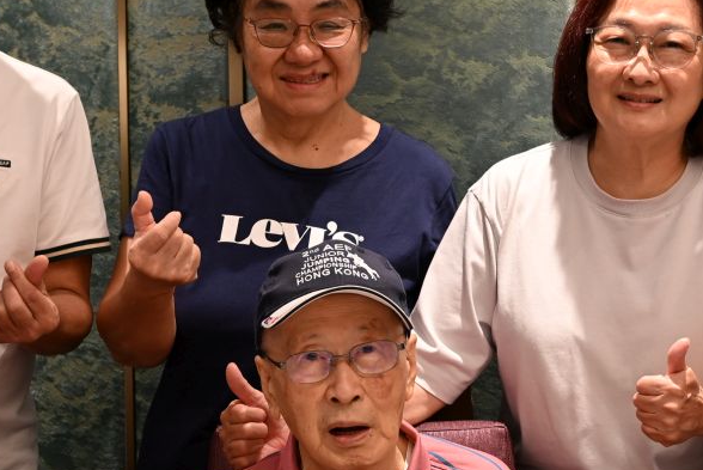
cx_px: 422
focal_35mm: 102
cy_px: 262
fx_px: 1993
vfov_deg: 13.4
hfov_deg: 20.0
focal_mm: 40
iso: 560
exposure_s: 1/60
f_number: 4
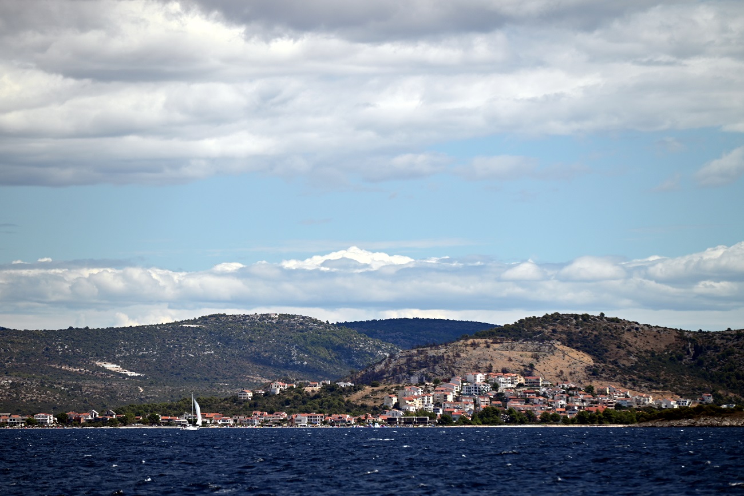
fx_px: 4960
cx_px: 372
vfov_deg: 5.7
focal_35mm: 240
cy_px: 248
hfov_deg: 8.6
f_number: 6.3
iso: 100
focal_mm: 240
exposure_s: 1/1250
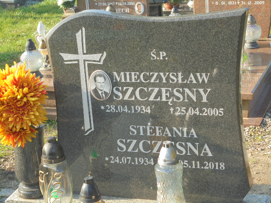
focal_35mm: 83
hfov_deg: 23.6
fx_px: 650
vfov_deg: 17.8
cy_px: 102
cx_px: 136
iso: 100
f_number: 6.7
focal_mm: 14.9
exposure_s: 1/80
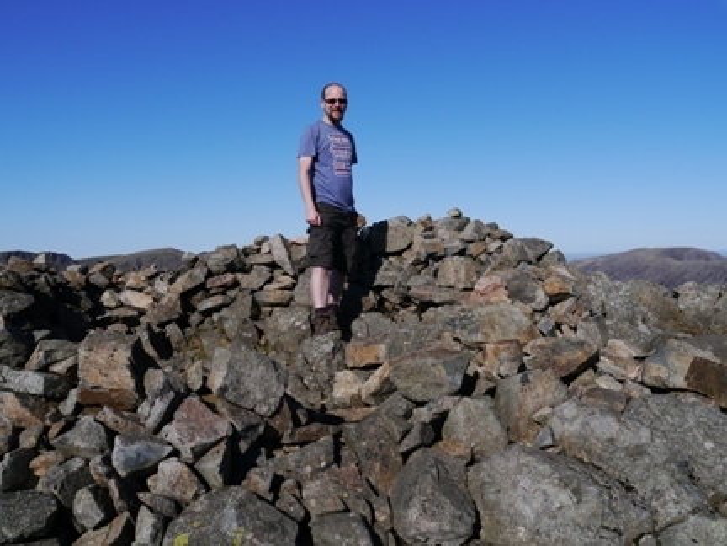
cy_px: 273
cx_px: 364
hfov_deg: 63.4
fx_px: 588
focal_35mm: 28
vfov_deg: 49.7
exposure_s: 1/640
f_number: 9
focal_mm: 14
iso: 160
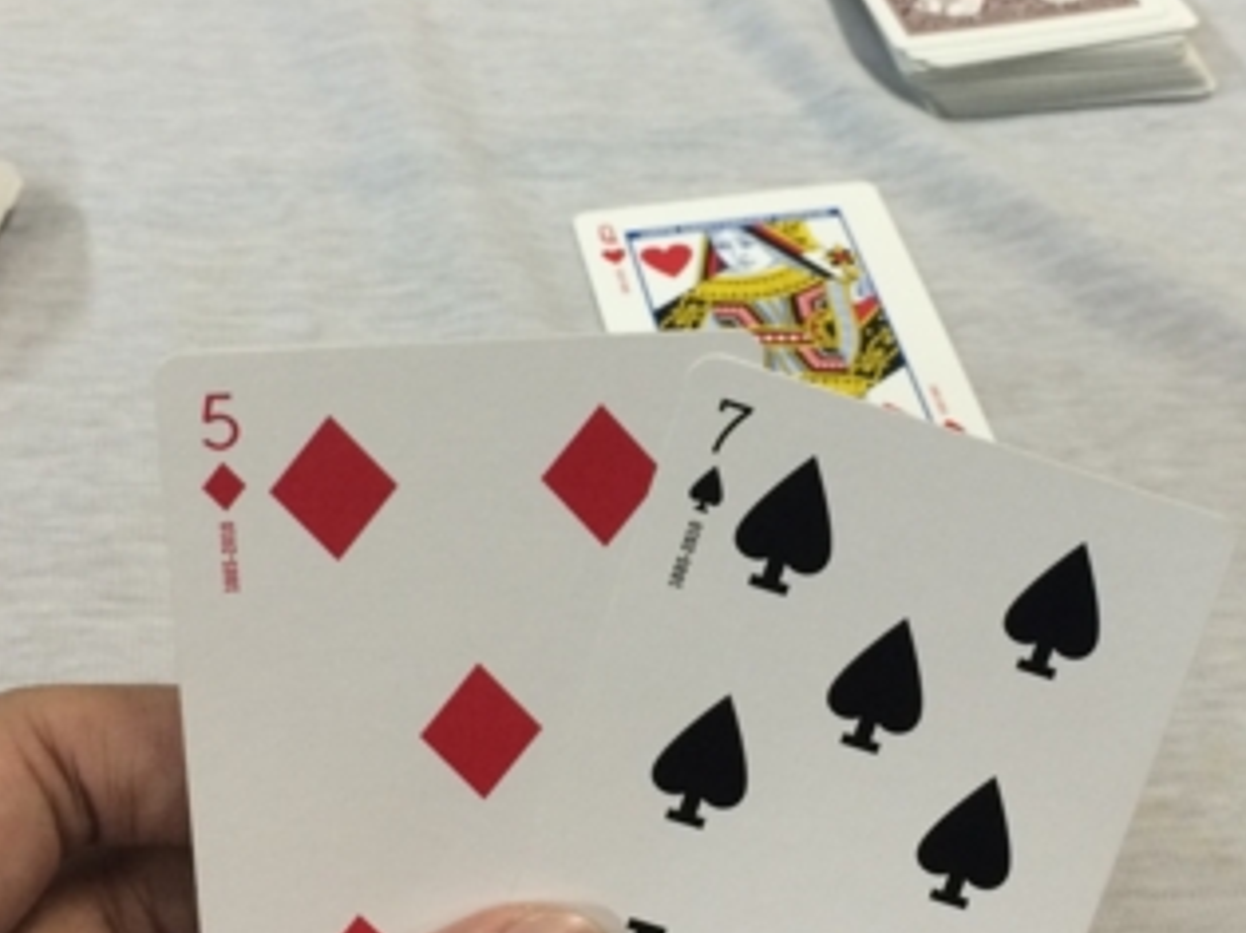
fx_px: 2123
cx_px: 763
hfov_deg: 32.6
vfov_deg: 24.8
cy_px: 435
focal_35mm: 59
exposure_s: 1/30
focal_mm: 4.15
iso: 64
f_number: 2.2
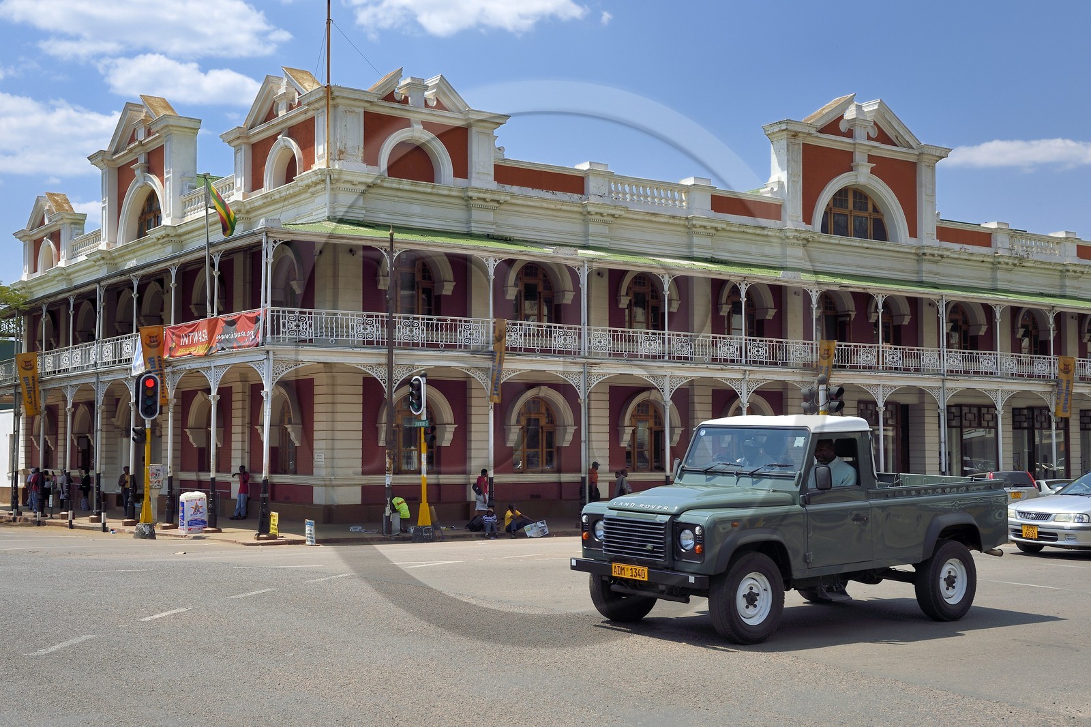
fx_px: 1272
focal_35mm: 42
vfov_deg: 31.9
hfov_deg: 46.4
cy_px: 364
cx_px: 546
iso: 400
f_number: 13
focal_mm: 42
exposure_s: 1/400
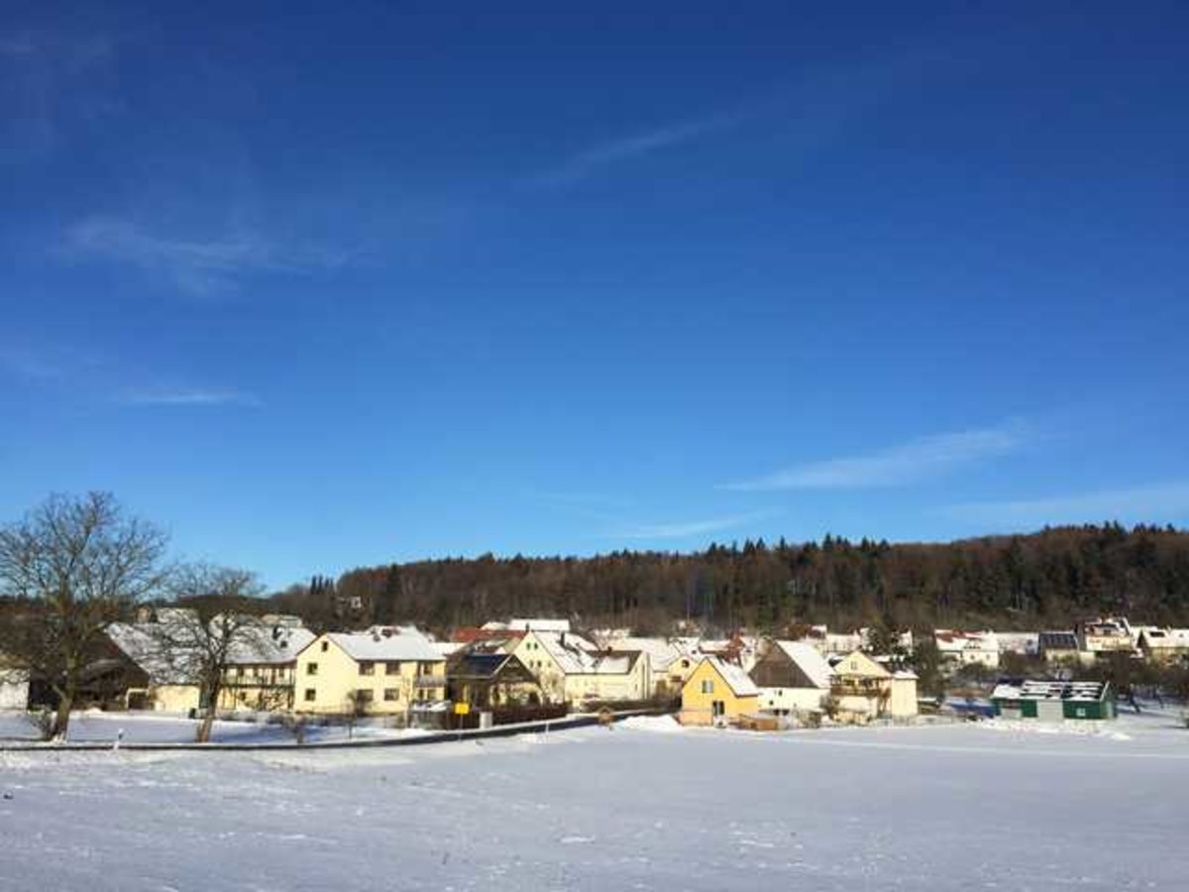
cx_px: 594
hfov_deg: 61.7
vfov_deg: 48.2
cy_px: 446
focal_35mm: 29
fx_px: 996
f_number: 2.2
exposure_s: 1/2326
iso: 32
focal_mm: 4.15
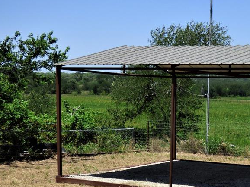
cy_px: 155
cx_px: 209
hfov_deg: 22.6
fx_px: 614
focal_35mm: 85
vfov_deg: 17.2
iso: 100
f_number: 3.8
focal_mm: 8.24
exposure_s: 1/1000
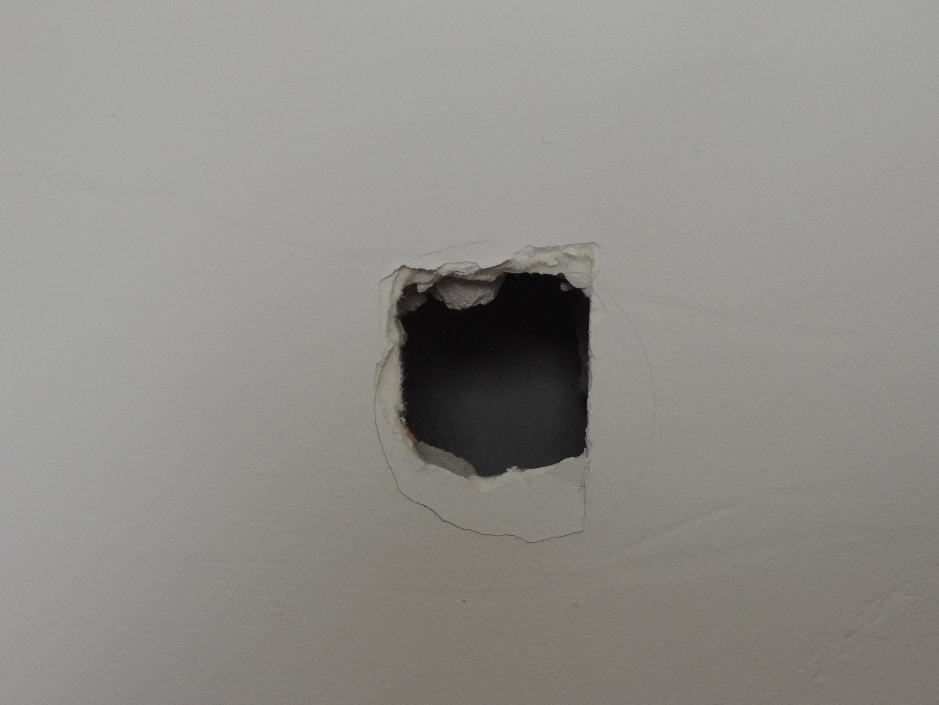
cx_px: 470
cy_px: 352
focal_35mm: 60
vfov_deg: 24.4
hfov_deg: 32.2
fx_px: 1628
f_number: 3.7
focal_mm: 10.7
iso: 400
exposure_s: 1/25
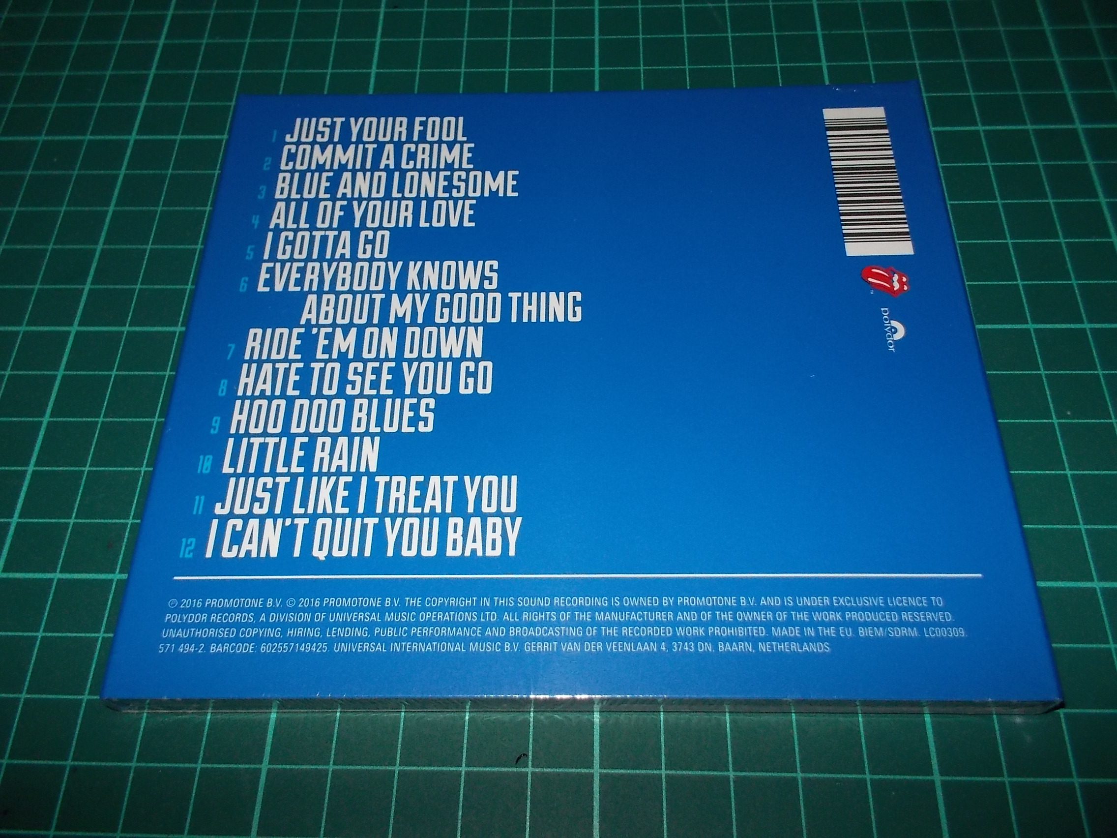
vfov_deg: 48.2
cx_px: 558
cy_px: 419
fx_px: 936
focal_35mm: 29
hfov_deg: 61.7
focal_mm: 4.1
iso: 200
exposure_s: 1/30
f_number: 3.3
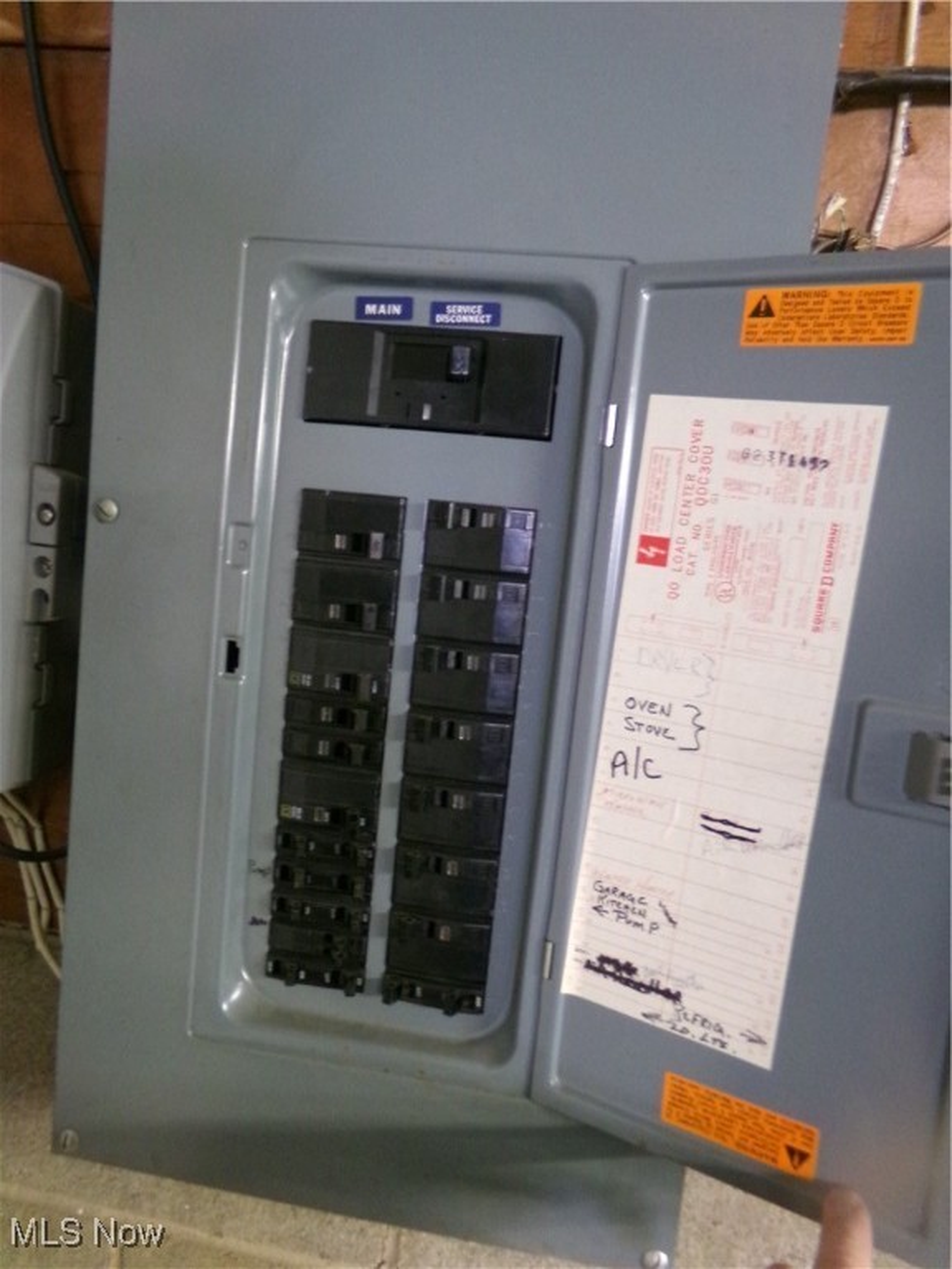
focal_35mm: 24
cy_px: 634
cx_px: 476
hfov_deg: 56.8
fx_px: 880
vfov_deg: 71.6
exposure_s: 1/6
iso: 800
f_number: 3.7
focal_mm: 4.3
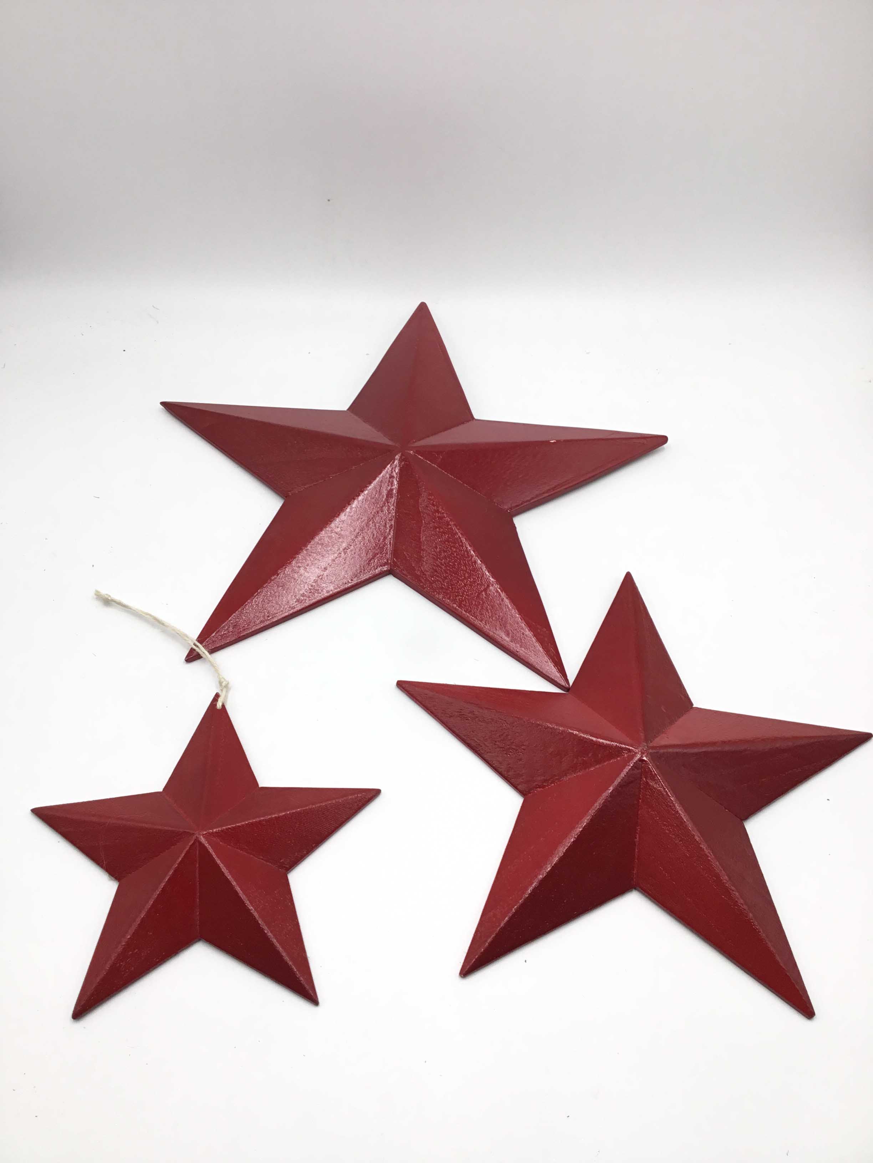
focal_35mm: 31
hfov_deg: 45.4
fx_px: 1042
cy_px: 582
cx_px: 436
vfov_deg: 58.4
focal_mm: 3.3
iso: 25
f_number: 2.4
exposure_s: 1/139
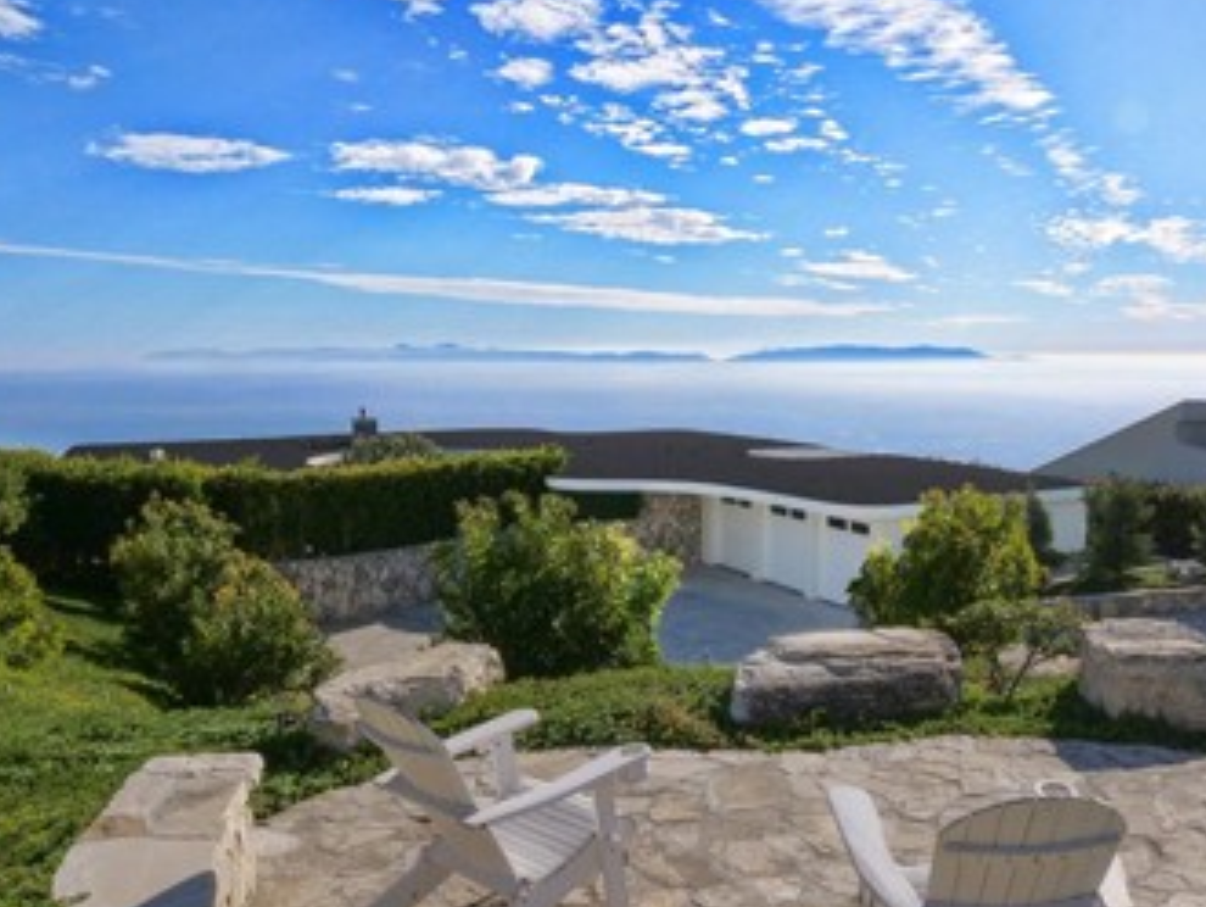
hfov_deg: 57.5
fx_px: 1081
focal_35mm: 31
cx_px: 767
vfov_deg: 45.0
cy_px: 585
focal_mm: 8
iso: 320
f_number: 14
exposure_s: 1/400
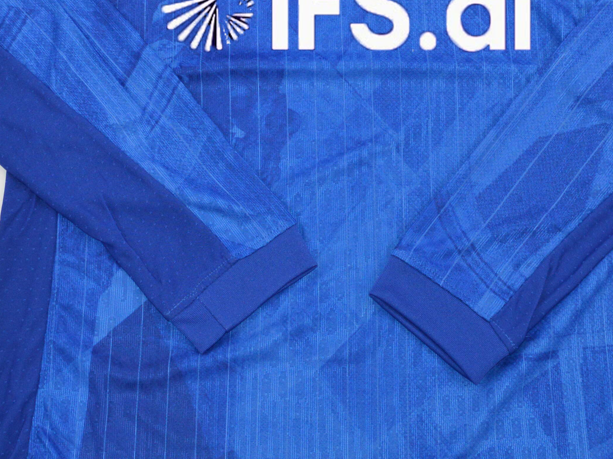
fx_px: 1547
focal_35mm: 87
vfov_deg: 16.8
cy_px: 101
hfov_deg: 22.4
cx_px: 338
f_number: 7.1
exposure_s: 1/200
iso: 400
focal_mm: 21
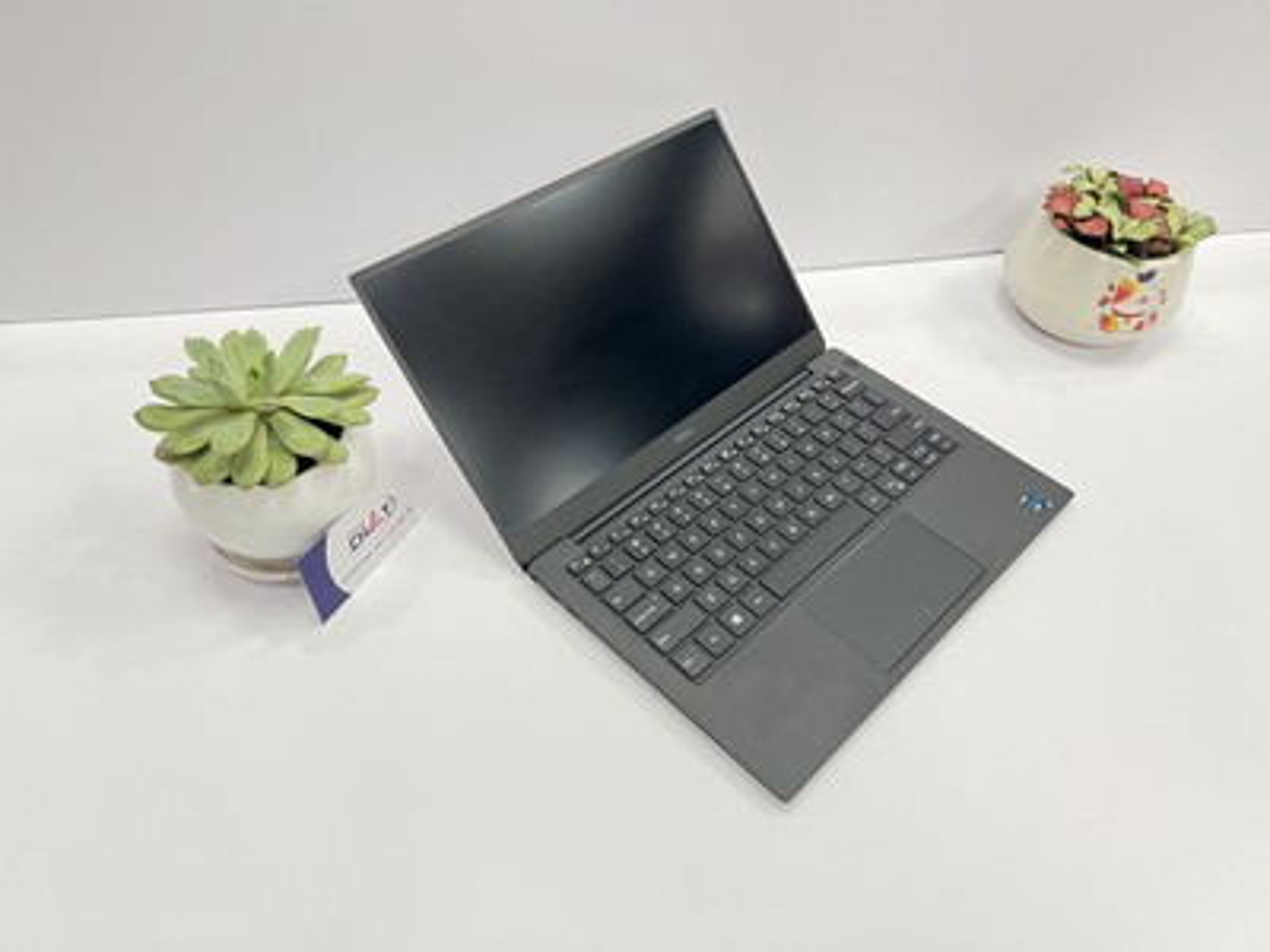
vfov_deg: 53.1
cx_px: 635
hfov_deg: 67.3
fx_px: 954
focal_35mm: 26
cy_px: 476
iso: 80
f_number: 1.5
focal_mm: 5.7
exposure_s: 1/50
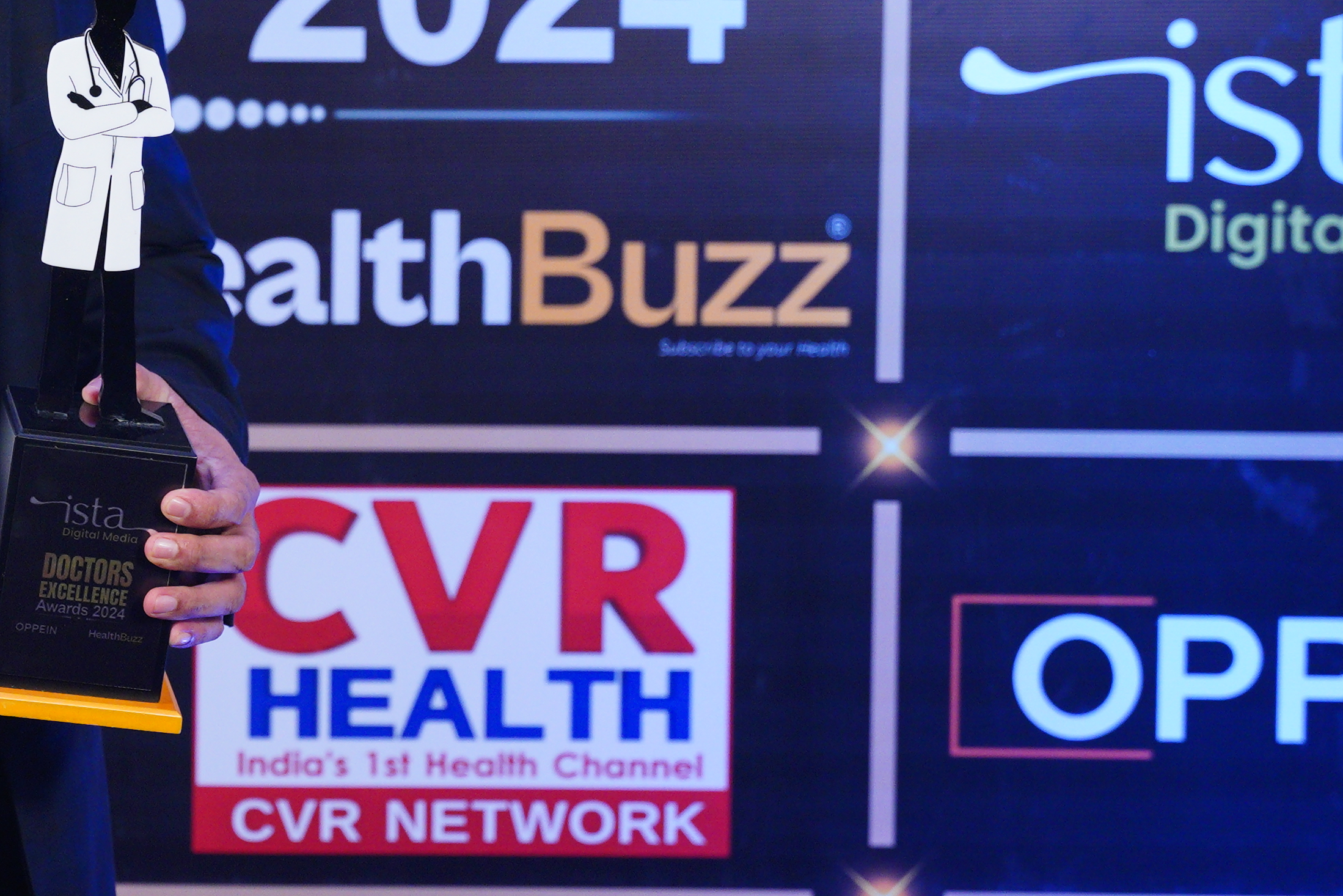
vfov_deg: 10.5
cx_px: 55
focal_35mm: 131
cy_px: 254
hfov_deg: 15.4
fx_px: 4887
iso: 1600
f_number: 4
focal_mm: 48
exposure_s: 1/160
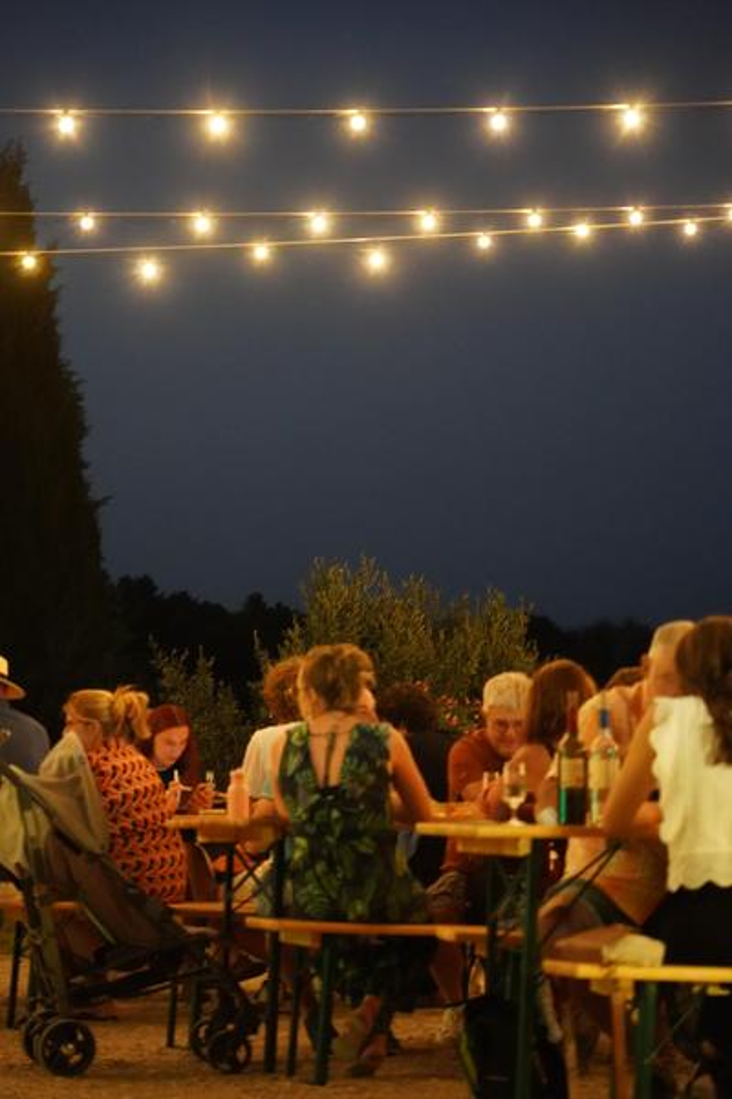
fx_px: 2684
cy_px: 550
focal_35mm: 88
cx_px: 366
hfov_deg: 15.5
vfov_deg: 23.1
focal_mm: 88
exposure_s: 1/20
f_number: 4
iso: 12800
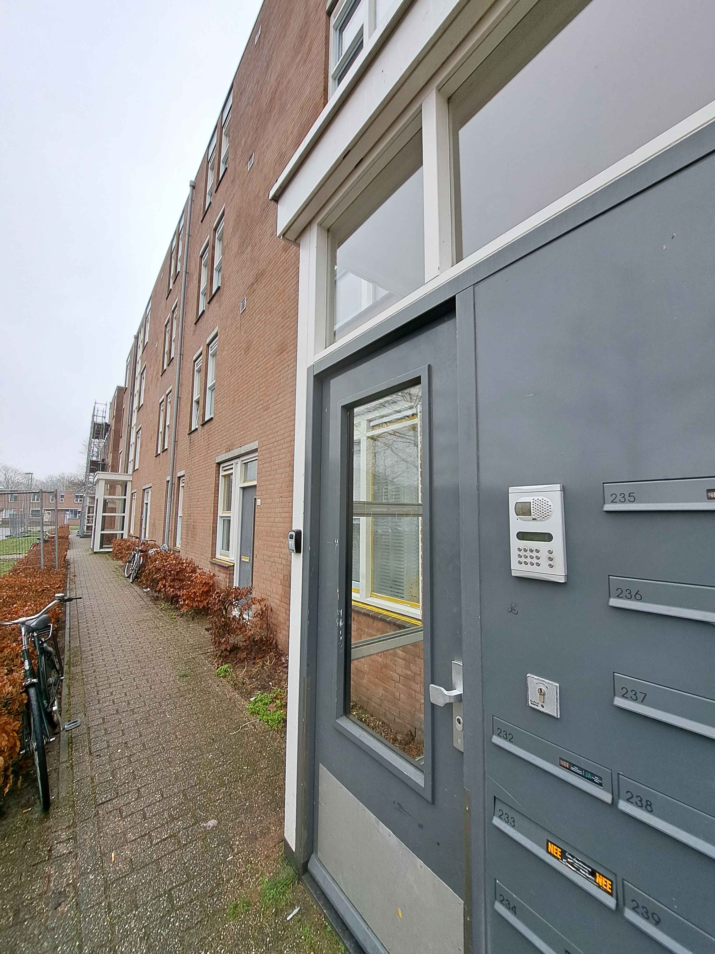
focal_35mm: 13
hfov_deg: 89.9
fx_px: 358
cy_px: 477
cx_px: 358
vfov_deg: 106.2
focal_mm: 1.74
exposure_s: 1/50
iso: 50
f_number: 2.2
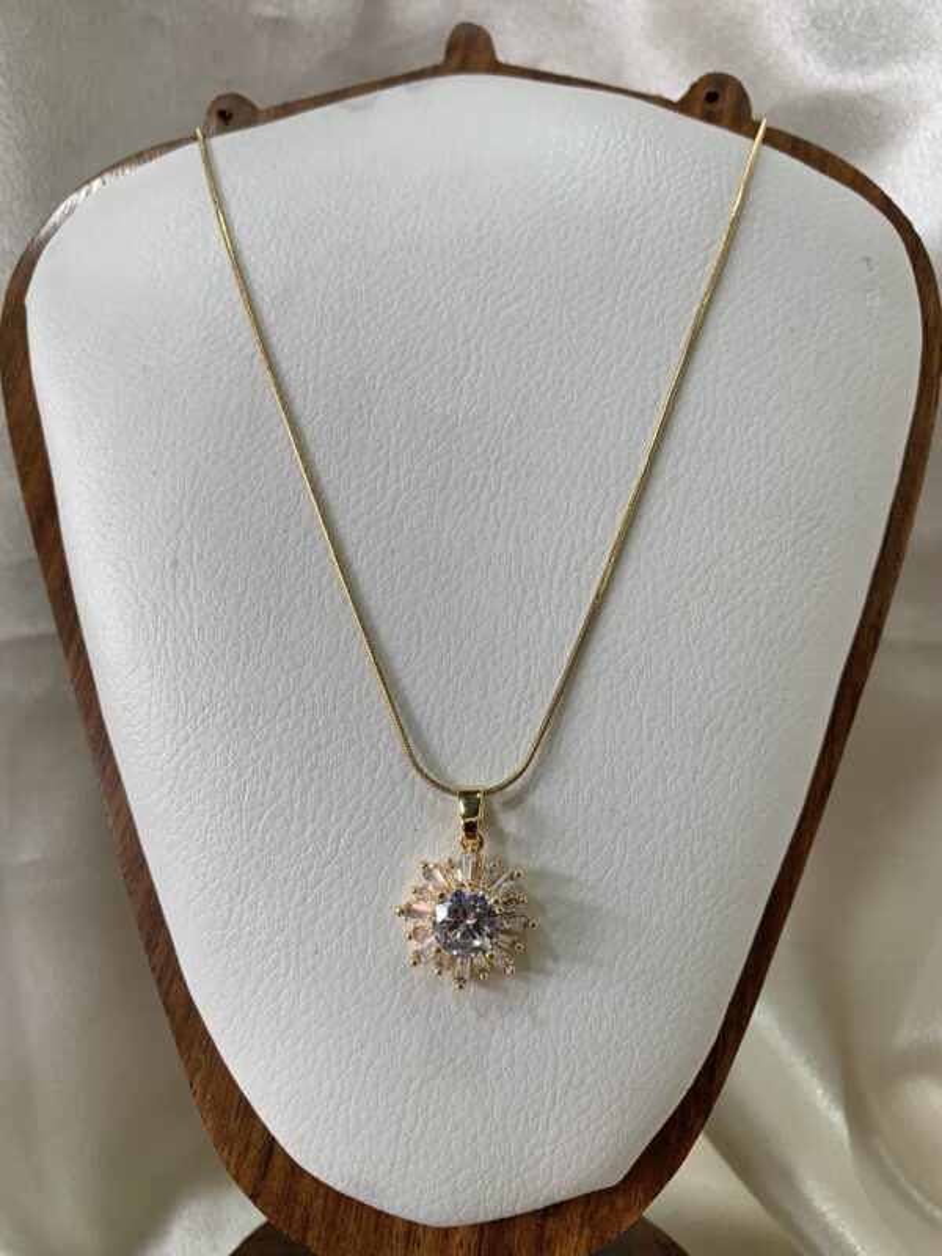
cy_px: 628
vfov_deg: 67.3
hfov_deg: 53.1
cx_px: 471
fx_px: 943
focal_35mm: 26
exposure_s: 1/100
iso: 64
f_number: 1.8
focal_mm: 4.25
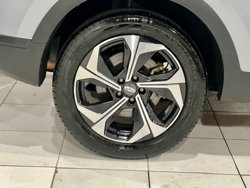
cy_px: 94
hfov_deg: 25.3
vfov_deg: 19.1
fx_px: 556
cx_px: 125
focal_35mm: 77
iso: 400
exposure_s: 1/20
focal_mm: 9
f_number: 2.8
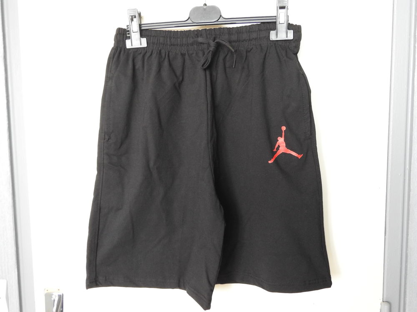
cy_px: 156
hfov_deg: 60.0
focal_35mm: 30
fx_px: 361
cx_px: 208
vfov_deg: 46.8
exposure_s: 1/8
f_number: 3.5
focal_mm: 5.4
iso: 450
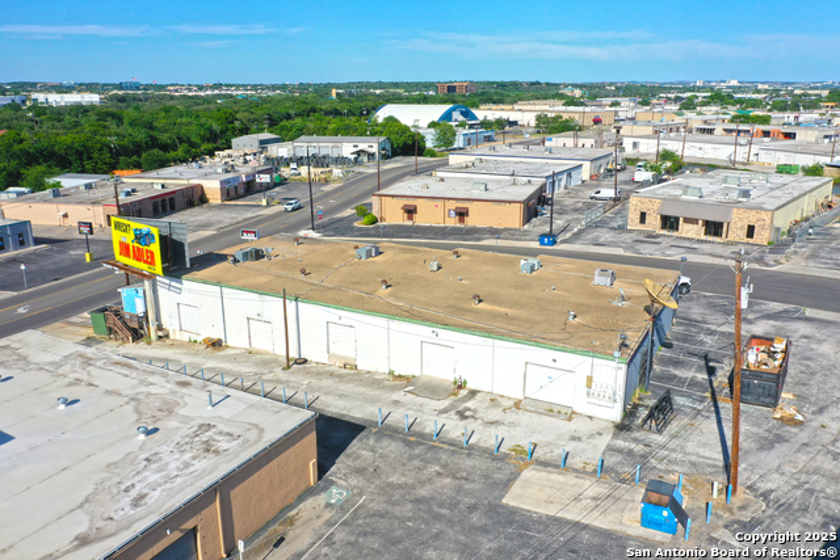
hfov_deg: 65.5
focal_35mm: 28
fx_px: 653
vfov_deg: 46.4
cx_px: 420
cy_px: 280
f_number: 6.3
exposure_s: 1/640
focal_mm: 10.26
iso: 100
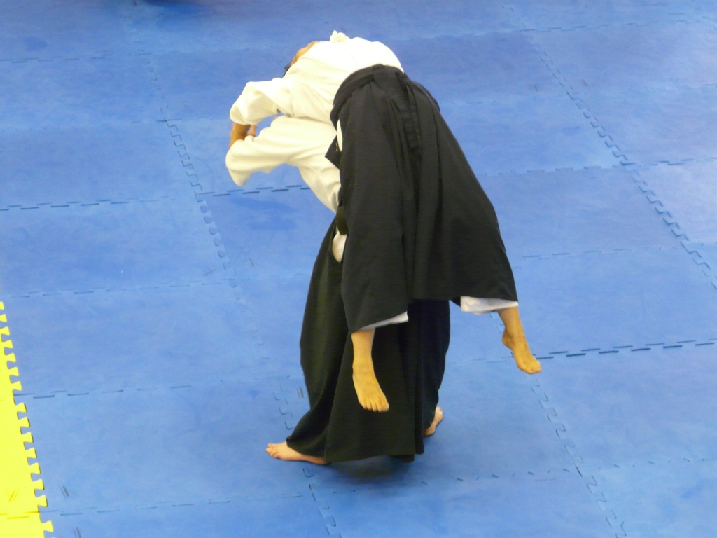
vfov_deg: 9.8
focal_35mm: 151
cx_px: 358
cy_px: 269
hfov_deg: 13.1
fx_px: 3128
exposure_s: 1/10
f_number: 3.6
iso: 400
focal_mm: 24.7
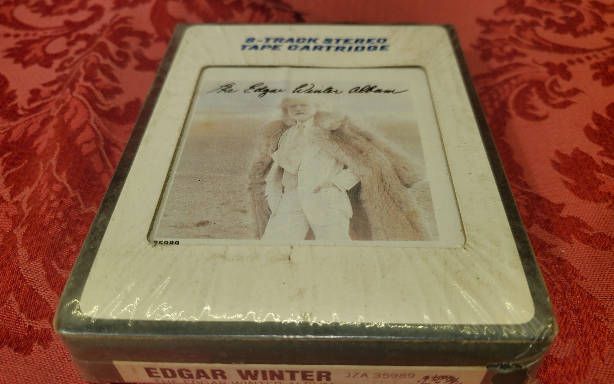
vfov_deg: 44.3
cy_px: 230
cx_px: 306
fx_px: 469
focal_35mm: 28
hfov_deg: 66.5
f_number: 1.5
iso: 50
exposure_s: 1/209
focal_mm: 4.3
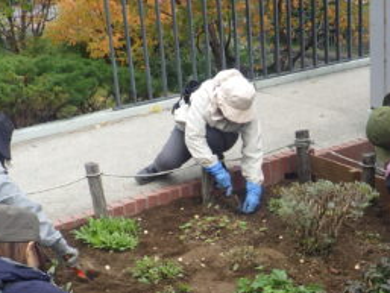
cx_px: 289
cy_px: 251
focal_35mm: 62
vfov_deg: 23.2
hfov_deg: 30.7
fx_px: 699
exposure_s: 1/160
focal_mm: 5
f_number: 4.2
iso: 125
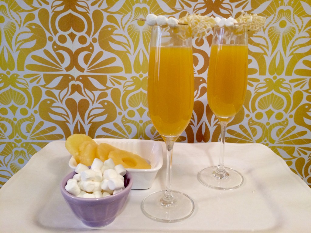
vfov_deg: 48.2
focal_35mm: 29
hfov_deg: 61.7
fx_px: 261
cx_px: 156
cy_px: 116
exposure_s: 1/30
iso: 125
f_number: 2.2
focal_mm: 4.15
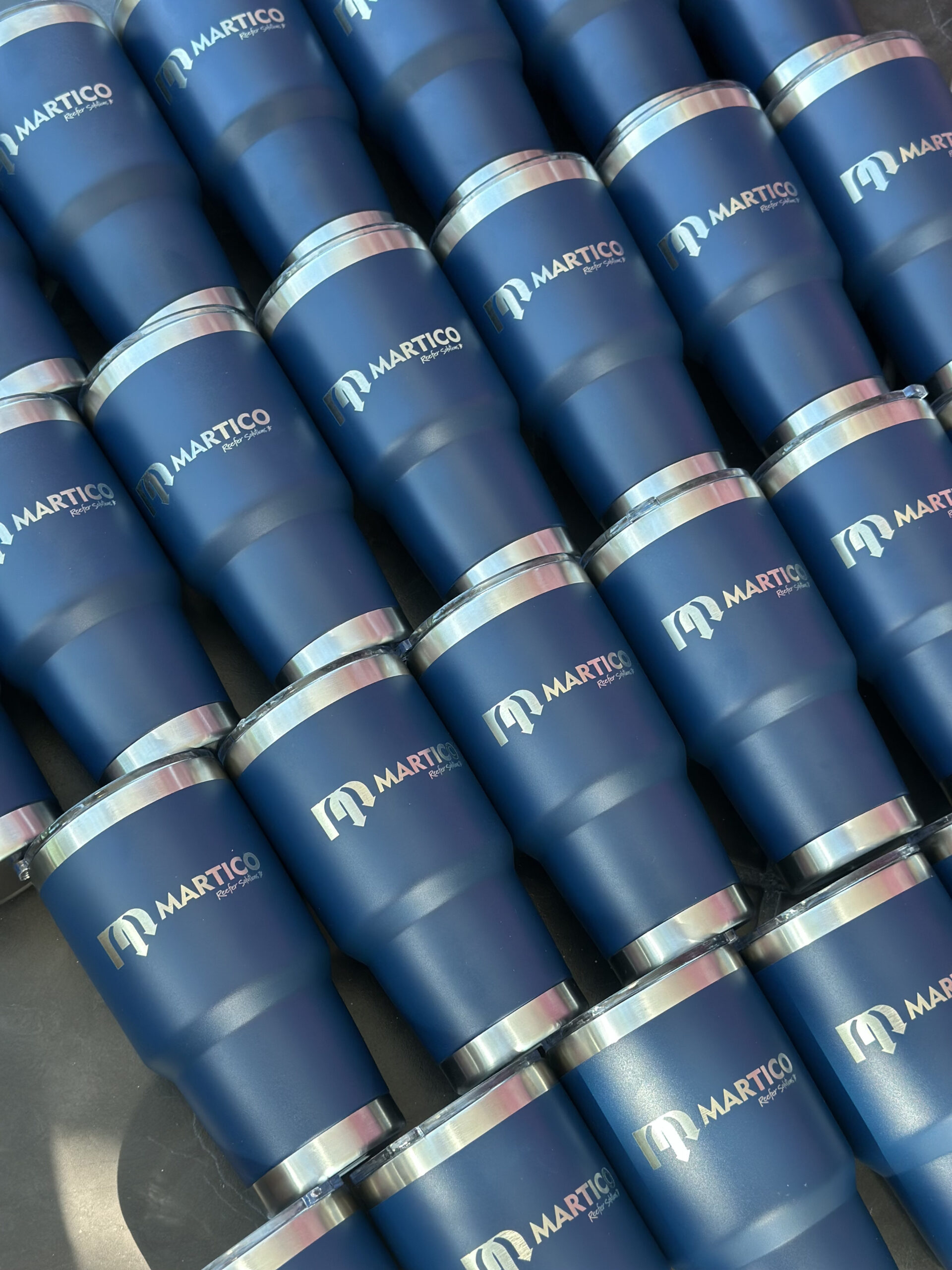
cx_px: 476
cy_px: 635
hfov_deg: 30.3
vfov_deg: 39.7
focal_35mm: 48
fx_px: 1760
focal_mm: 6.86
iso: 100
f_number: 1.78
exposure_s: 1/121
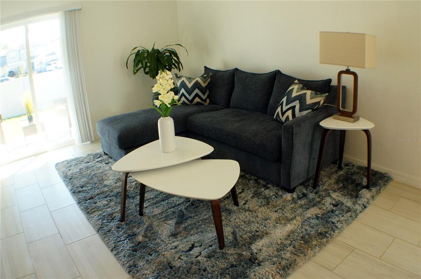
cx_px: 210
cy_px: 140
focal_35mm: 36
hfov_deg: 53.2
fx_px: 420
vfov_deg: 36.7
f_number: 10
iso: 1600
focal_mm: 24
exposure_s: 1/60
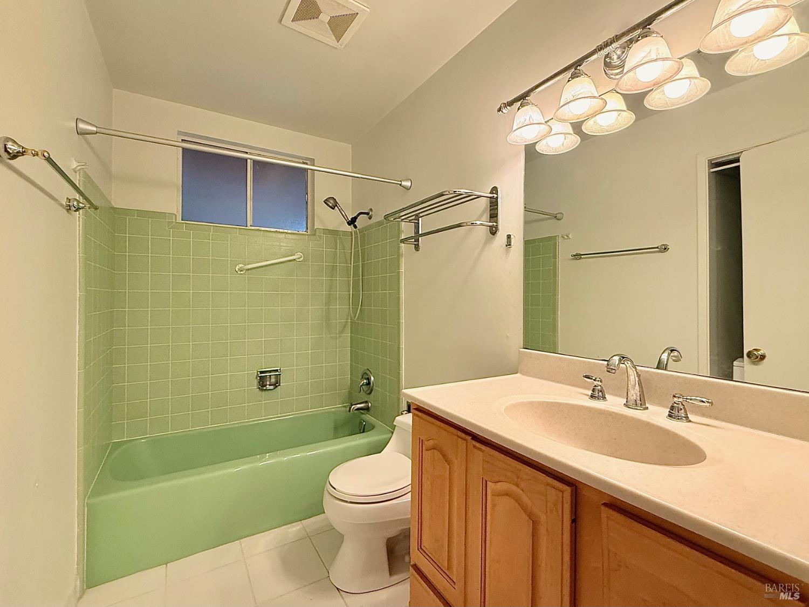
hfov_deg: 102.1
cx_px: 404
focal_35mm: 14
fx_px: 327
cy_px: 304
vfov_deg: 85.7
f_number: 2.2
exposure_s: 1/60
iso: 200
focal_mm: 2.22
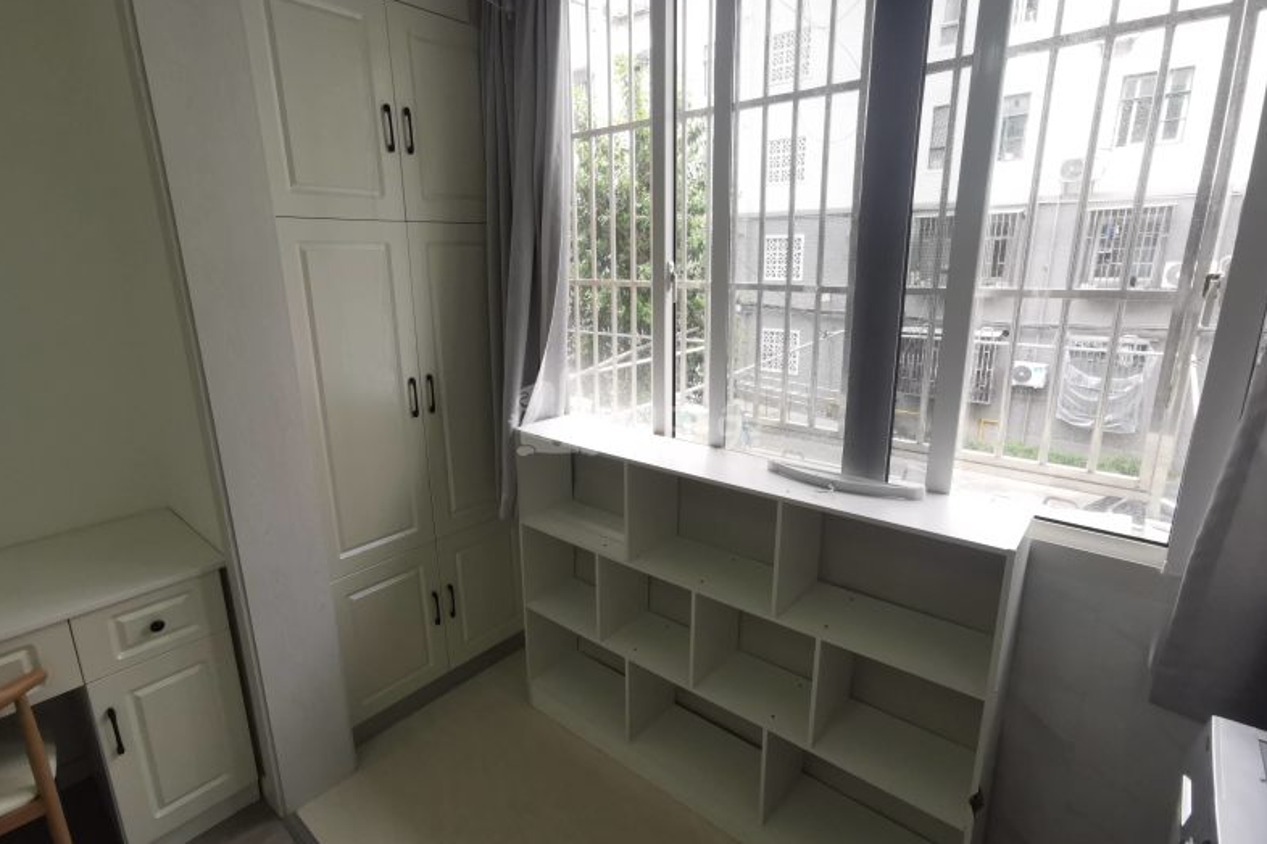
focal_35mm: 18
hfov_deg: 90.0
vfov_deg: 67.4
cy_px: 412
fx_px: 633
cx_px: 637
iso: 100
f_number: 2.2
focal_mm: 2.26
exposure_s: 1/100
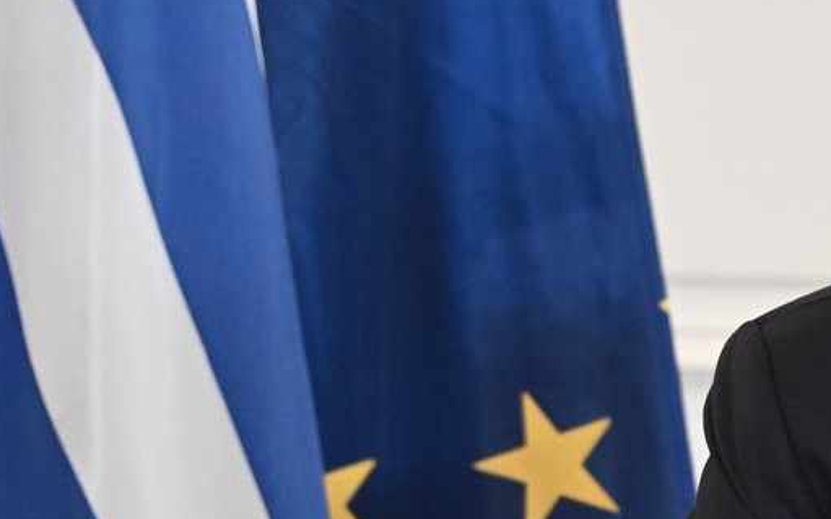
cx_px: 891
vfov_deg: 1.8
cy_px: 304
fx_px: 16256
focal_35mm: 718
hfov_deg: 2.9
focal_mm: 200
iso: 6400
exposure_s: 1/400
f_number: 5
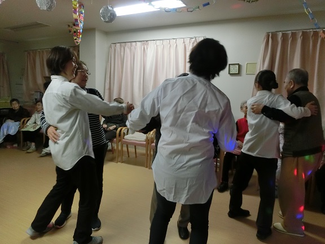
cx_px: 162
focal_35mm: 25
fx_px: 235
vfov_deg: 54.9
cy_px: 122
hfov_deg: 69.4
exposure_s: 1/60
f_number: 3.5
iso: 400
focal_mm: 4.5
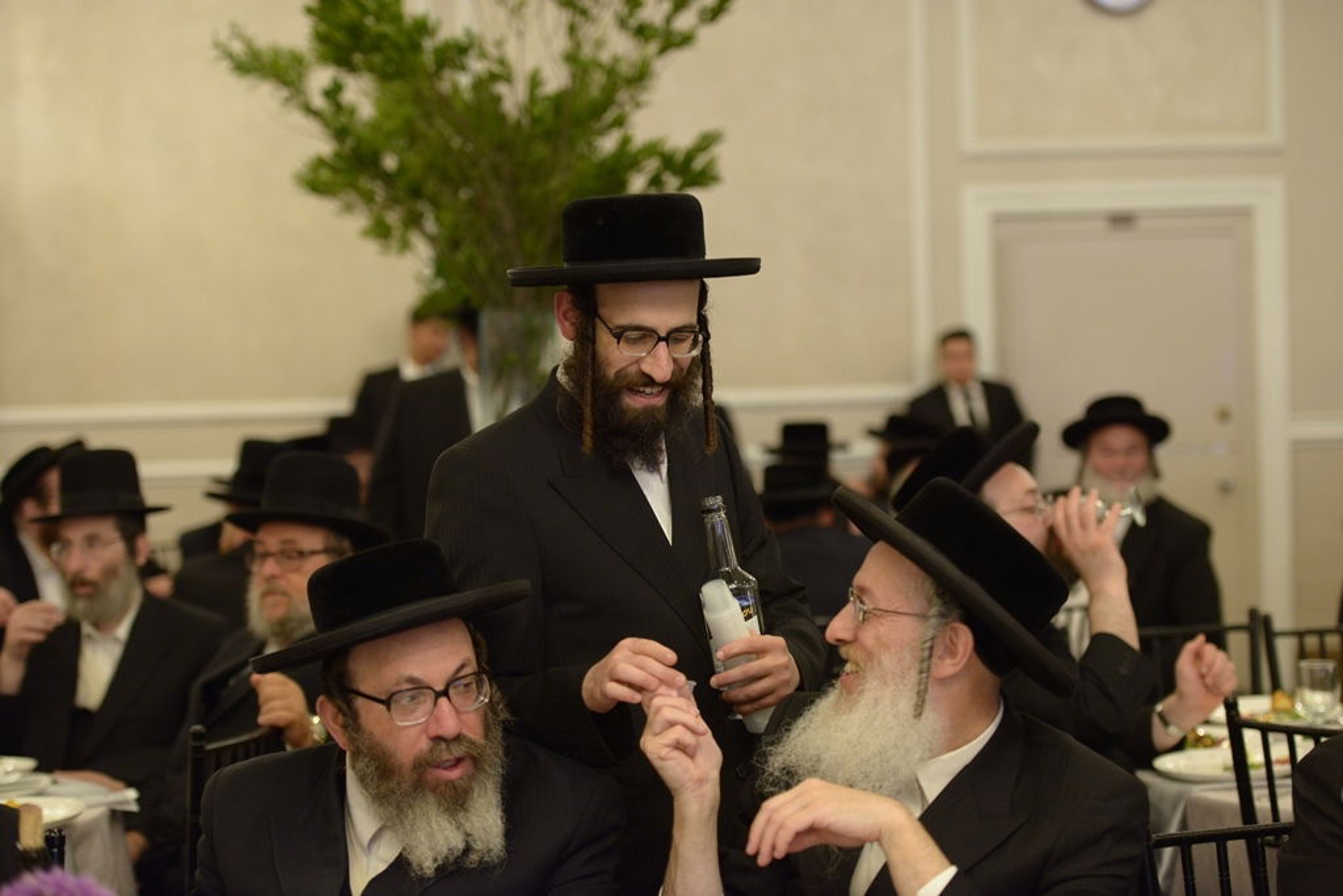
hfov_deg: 23.9
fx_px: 3171
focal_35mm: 85
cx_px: 672
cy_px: 448
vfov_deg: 16.1
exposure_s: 1/125
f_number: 2.8
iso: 2000
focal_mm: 85
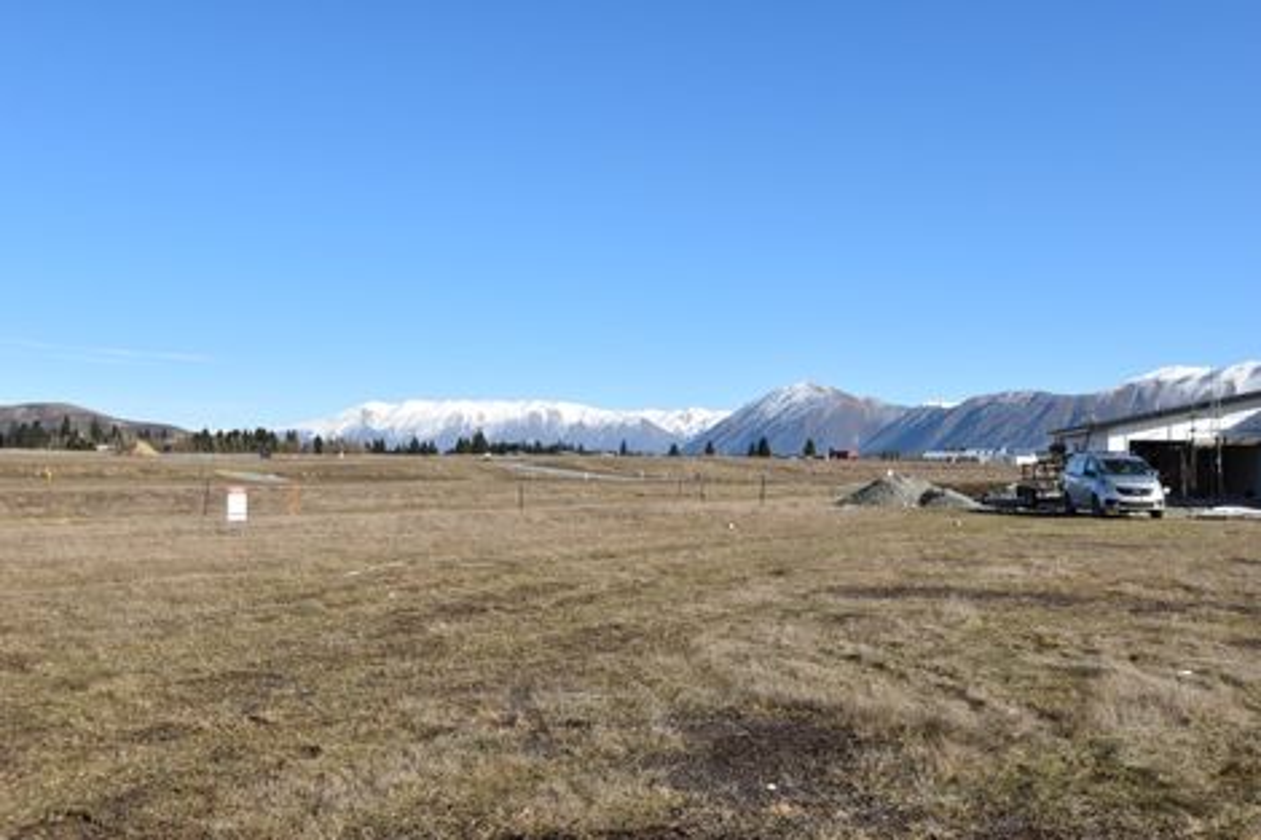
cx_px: 630
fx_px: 1260
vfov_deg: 36.8
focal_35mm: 36
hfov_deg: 53.1
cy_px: 420
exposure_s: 1/400
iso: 200
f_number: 10
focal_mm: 24
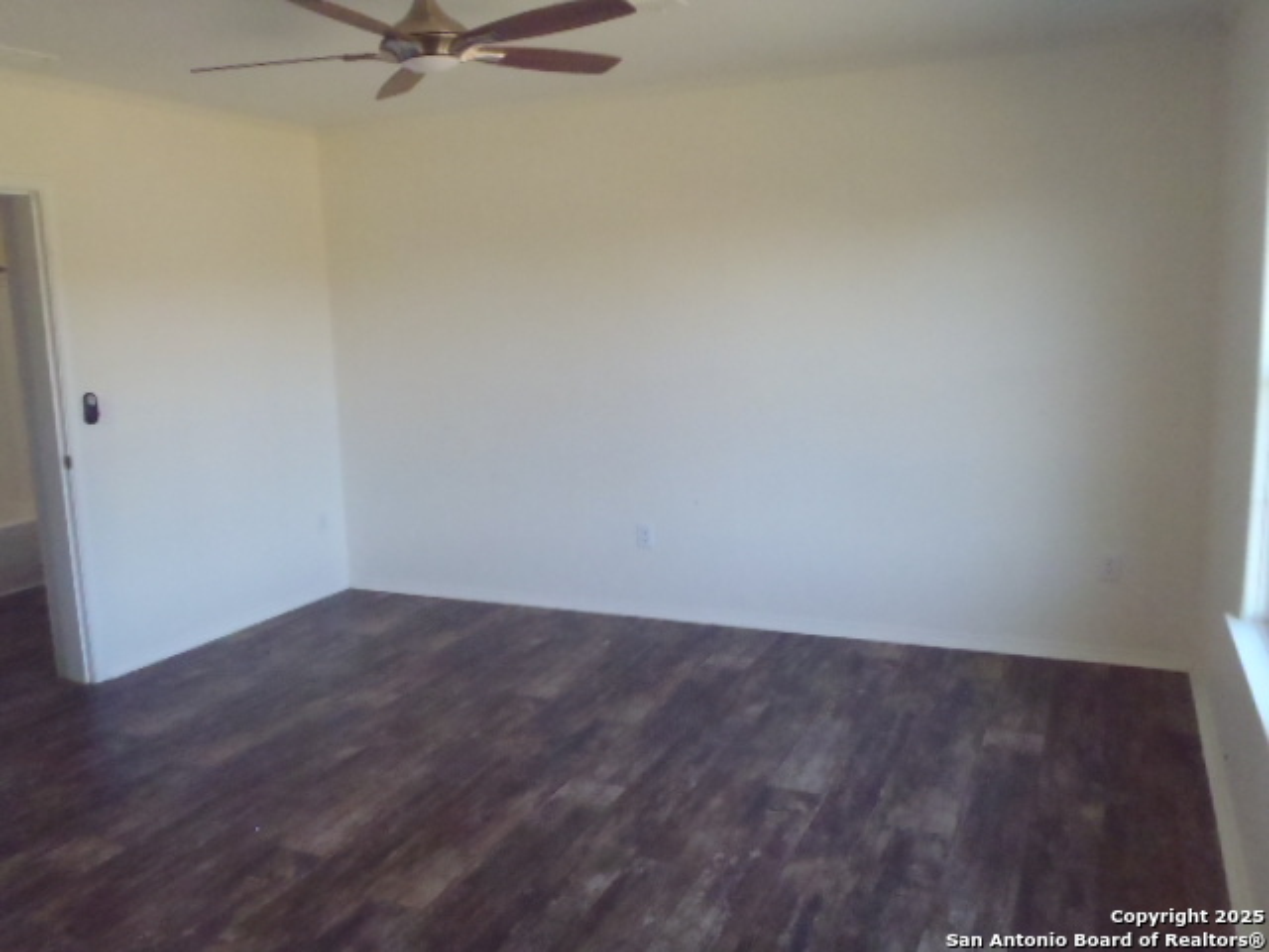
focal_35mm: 28
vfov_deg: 49.7
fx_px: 1026
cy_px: 476
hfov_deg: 63.4
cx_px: 634
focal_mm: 5
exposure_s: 1/125
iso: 800
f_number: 3.9
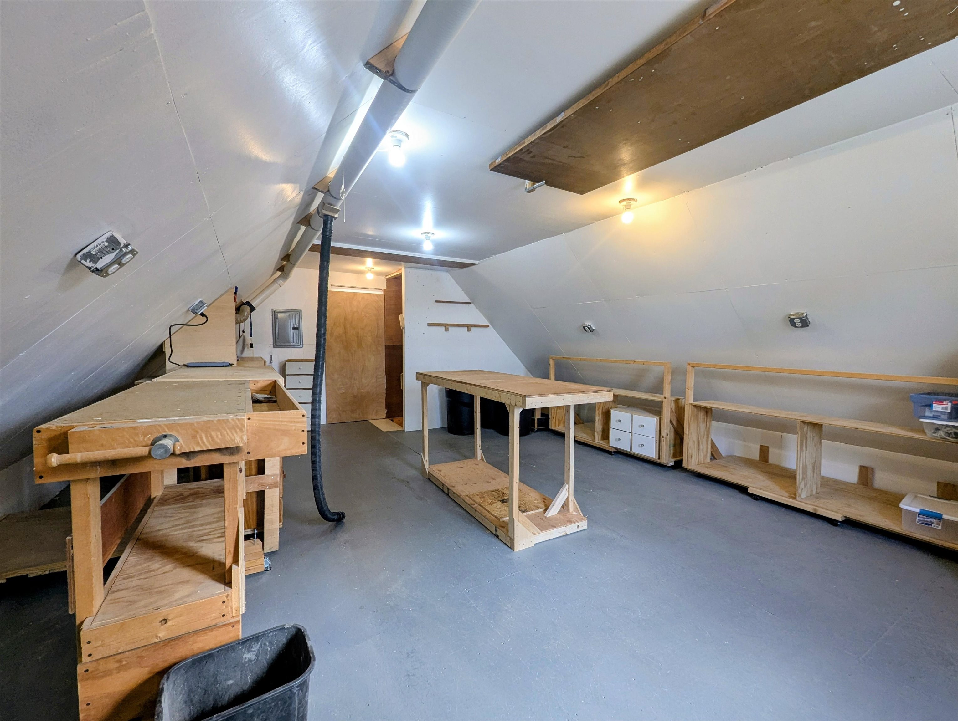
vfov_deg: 90.1
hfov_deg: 106.1
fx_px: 360
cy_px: 360
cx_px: 479
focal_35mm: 13
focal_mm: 1.95
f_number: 2.2
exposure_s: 1/30
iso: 46
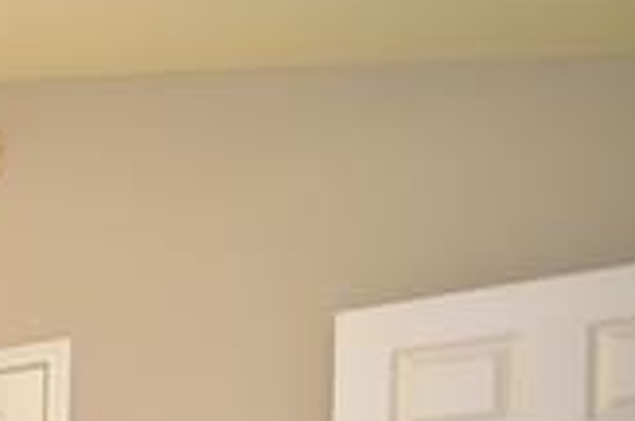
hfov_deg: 20.2
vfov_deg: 19.2
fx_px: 1039
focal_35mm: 59
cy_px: 678
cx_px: -584
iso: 500
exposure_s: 1/60
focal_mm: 10
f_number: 5.6
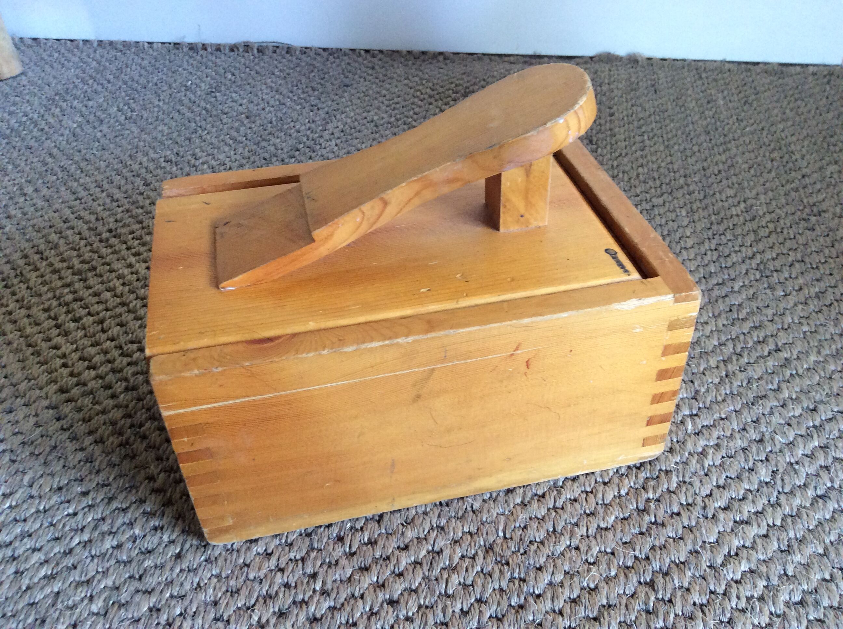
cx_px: 422
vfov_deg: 44.1
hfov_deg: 56.9
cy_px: 314
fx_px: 778
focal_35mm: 32
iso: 125
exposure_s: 1/25
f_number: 2.4
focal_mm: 3.3
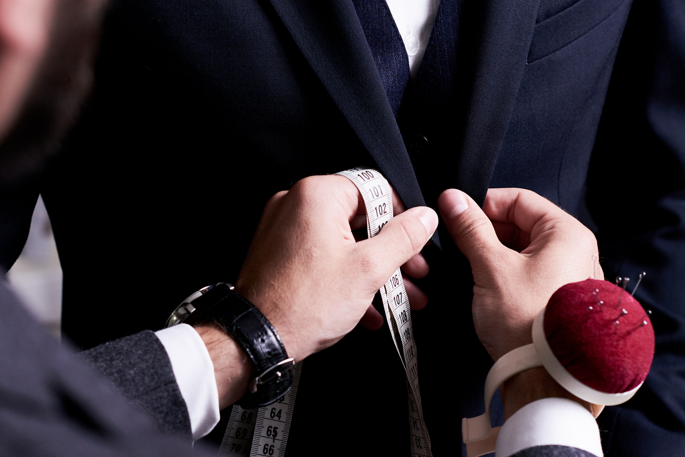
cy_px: 229
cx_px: 256
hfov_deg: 23.1
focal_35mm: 88
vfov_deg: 15.5
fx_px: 1674
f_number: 4.5
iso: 400
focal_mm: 50
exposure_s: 1/80
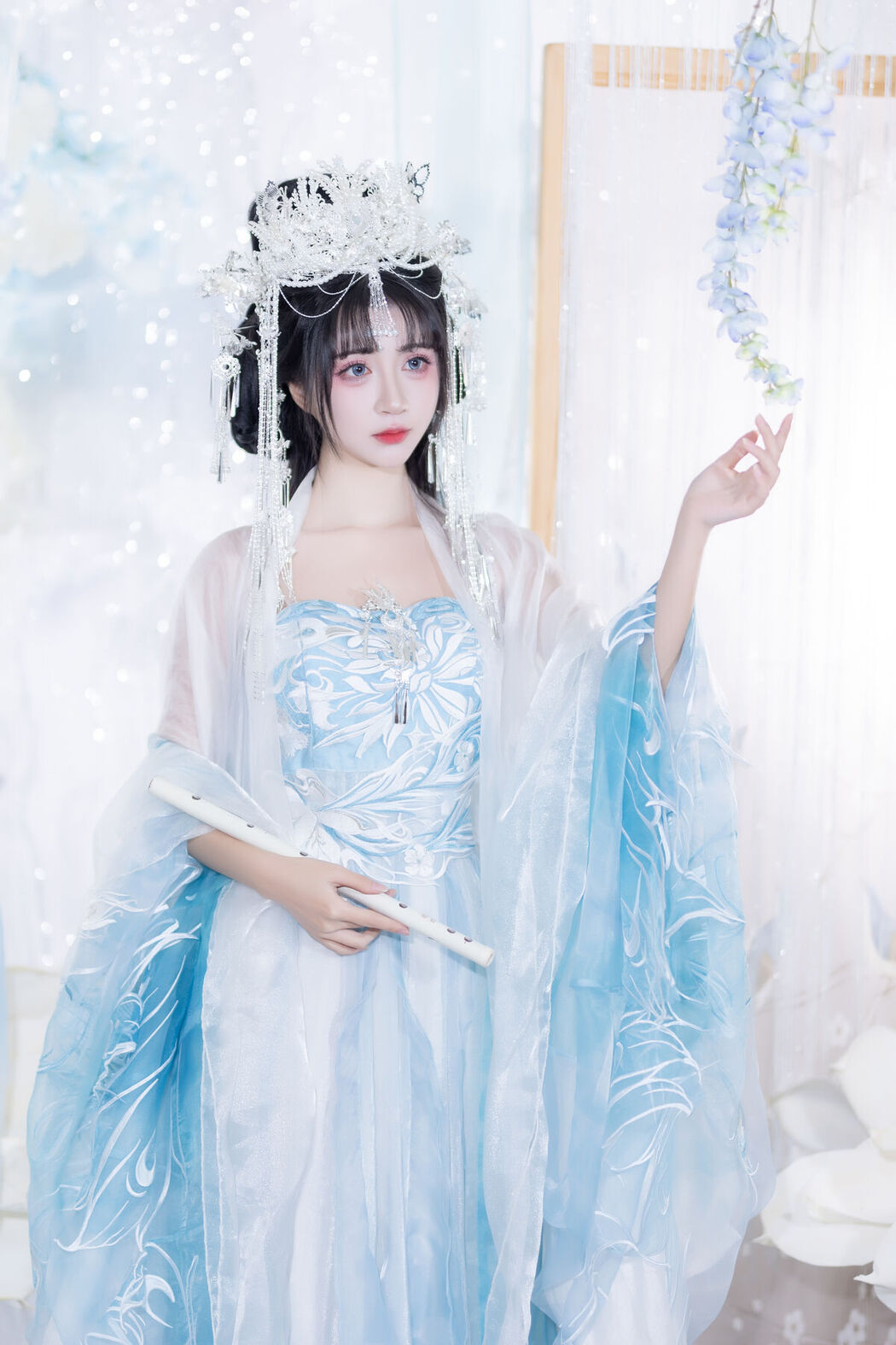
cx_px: 448
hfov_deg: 16.1
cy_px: 672
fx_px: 3173
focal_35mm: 85
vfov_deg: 23.9
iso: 100
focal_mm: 85
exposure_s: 1/250
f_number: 1.4
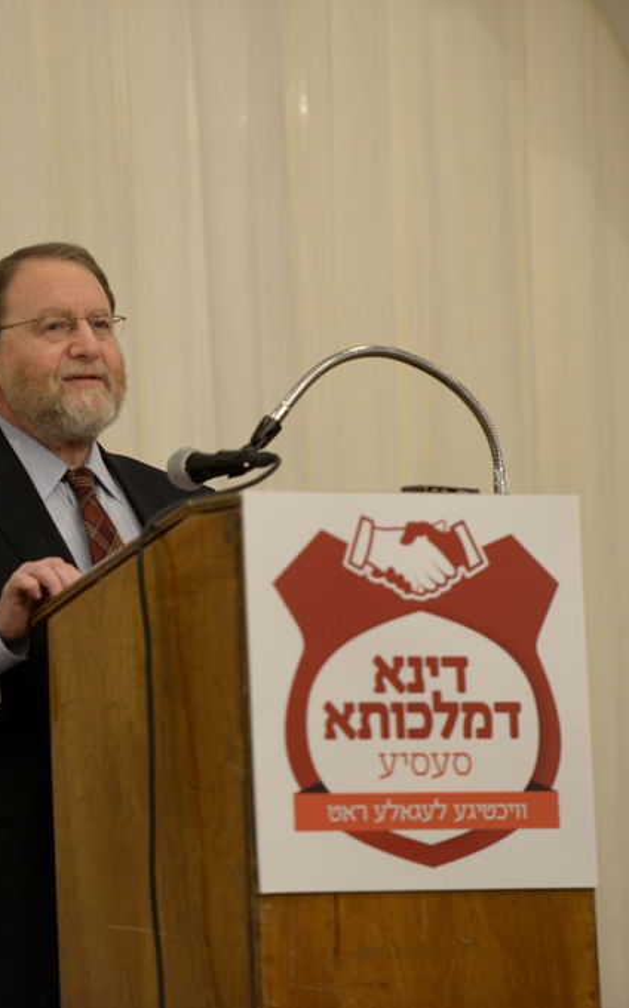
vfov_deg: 9.4
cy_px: 504
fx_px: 6120
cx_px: 85
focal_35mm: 223
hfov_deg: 5.9
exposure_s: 1/125
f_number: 2.8
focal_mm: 145
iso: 1000
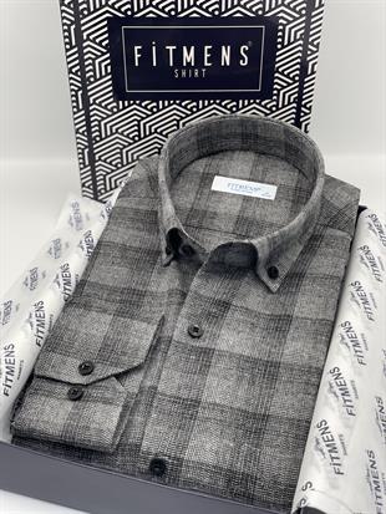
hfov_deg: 28.0
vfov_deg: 36.8
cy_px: 257
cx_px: 193
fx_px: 773
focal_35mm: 52
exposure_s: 1/100
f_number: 2
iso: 32
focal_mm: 6
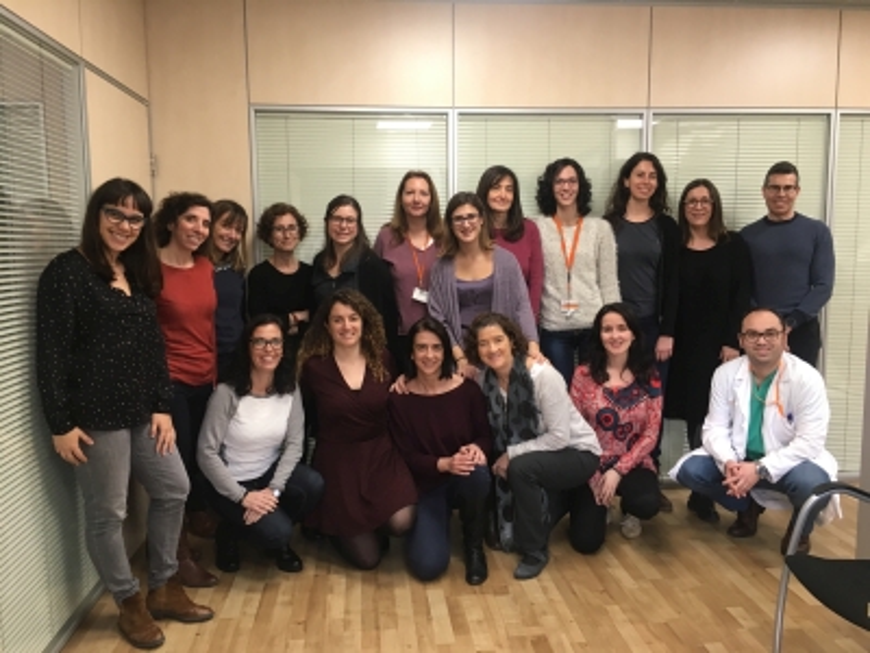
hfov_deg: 61.7
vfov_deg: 48.2
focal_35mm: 29
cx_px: 435
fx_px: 729
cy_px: 326
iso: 100
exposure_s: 1/33
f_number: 2.2
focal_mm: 4.15
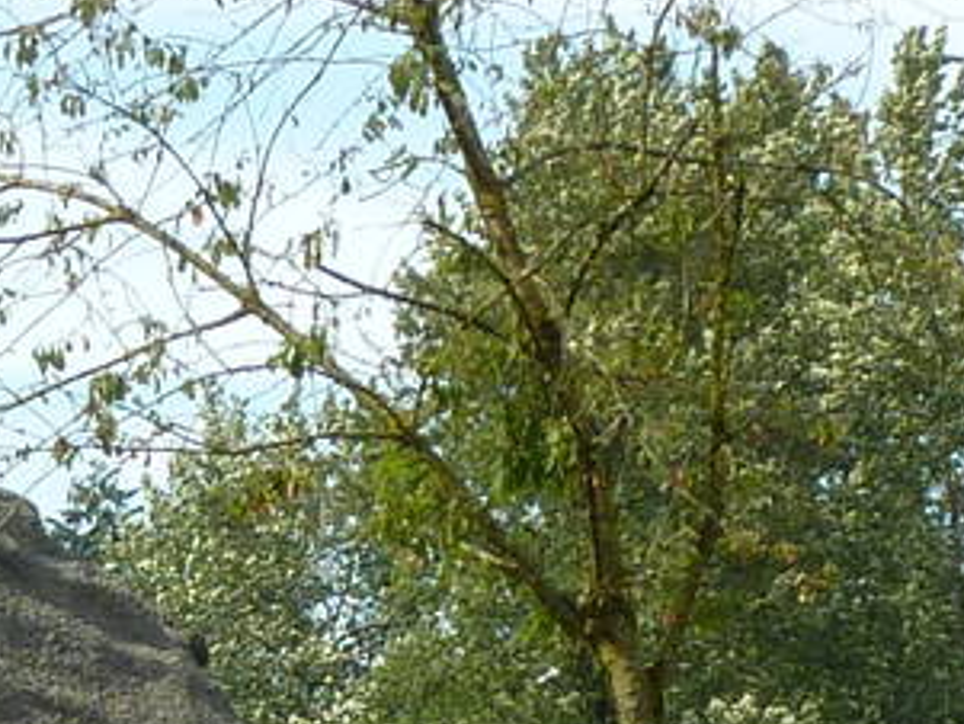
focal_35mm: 292
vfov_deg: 5.1
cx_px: -381
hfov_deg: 6.7
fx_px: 8135
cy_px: 948
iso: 80
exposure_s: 1/500
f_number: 3.9
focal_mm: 9.1
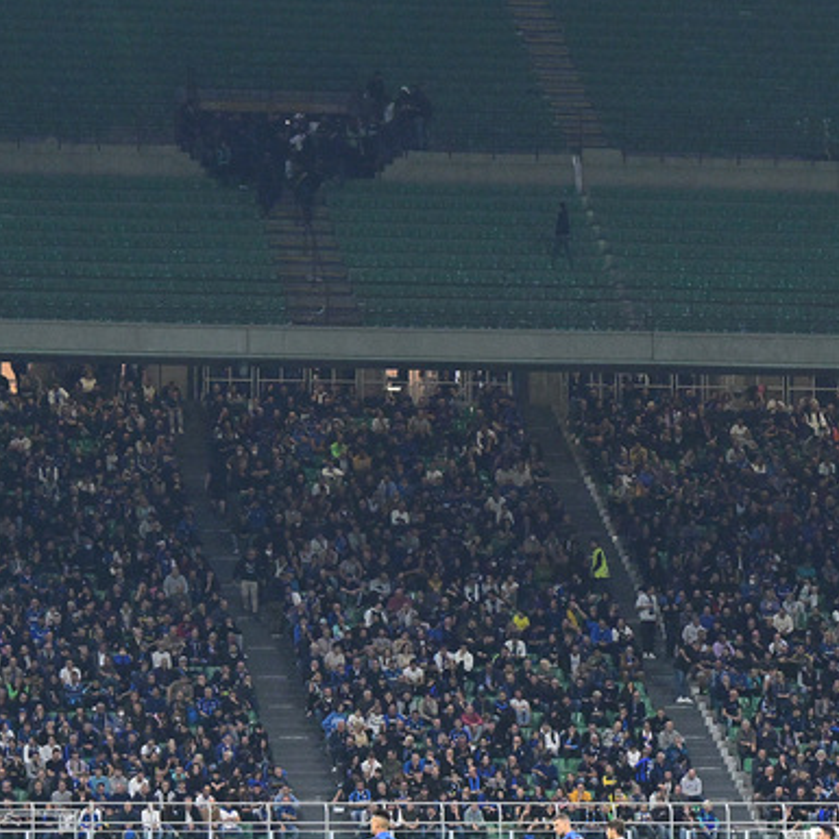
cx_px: 427
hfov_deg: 8.8
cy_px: 125
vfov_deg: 8.8
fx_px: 5429
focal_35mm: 198
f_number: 3.5
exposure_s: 1/1250
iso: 4000
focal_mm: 70
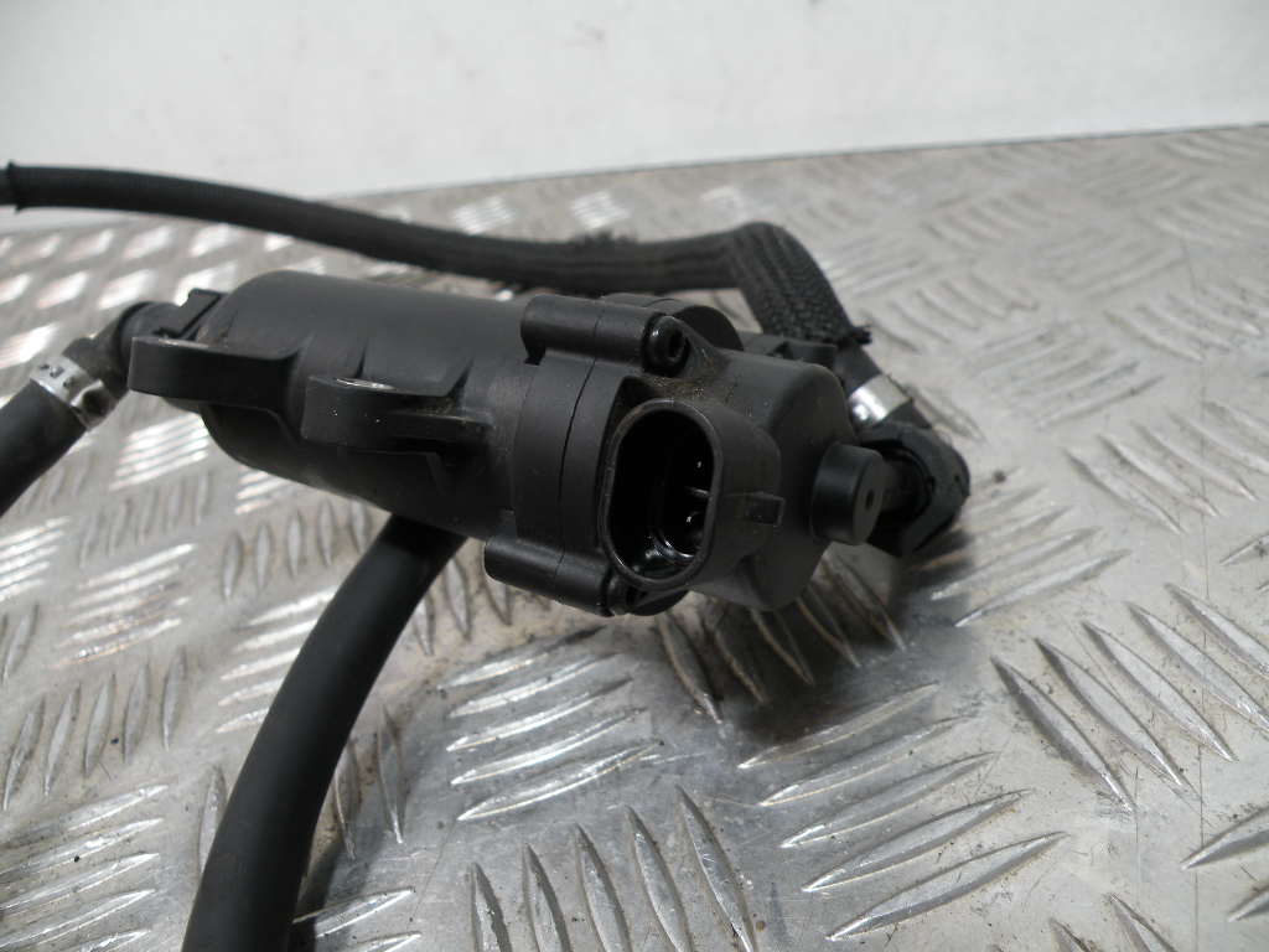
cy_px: 476
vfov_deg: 51.4
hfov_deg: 65.3
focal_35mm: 27
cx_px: 634
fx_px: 990
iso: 64
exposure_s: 1/62.2
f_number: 2.8
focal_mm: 4.7
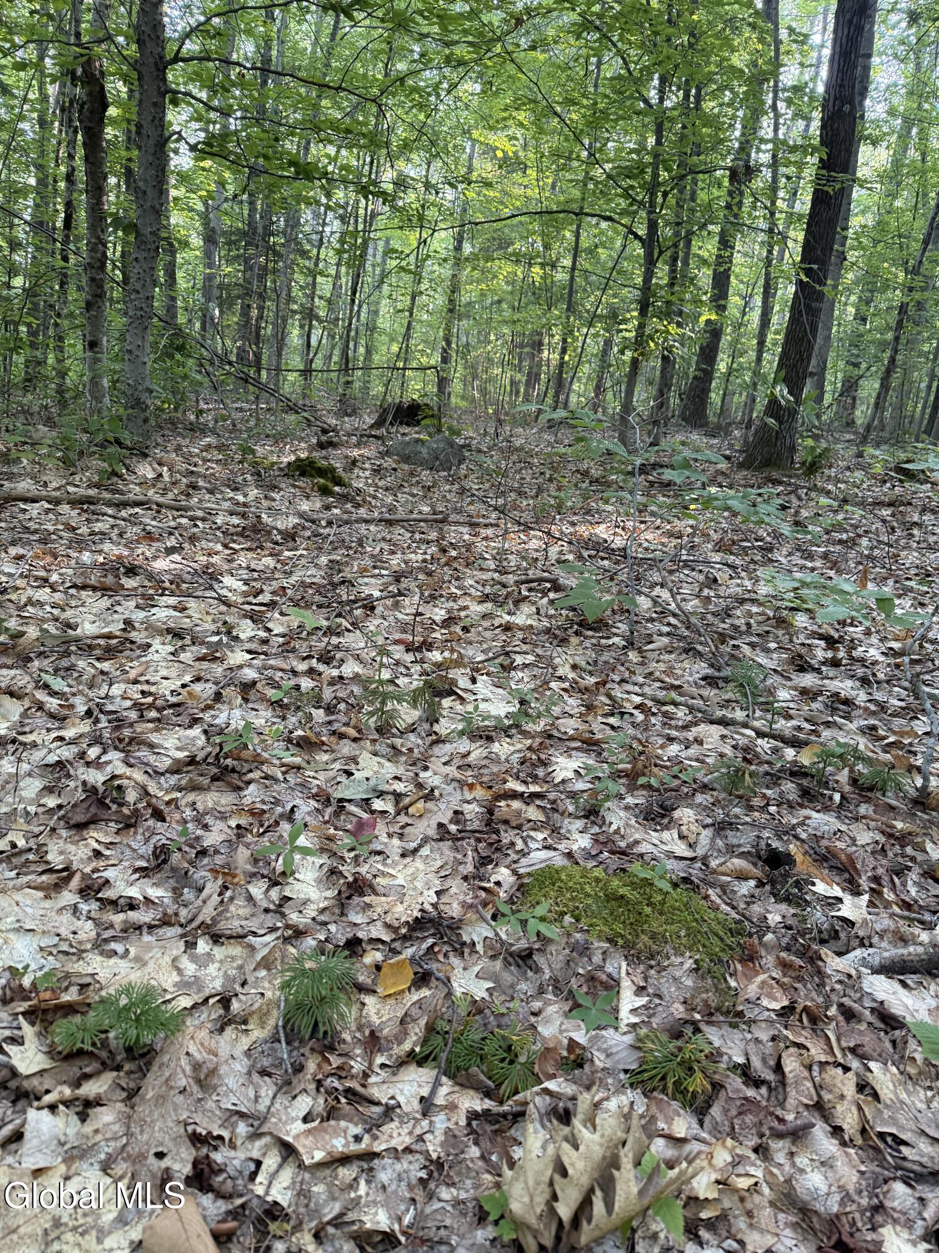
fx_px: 868
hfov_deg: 56.8
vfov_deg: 71.6
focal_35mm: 24
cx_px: 470
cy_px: 626
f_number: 1.78
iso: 250
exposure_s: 1/60
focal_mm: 6.76
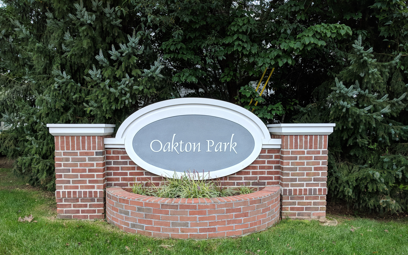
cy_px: 155
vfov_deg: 44.3
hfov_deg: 66.5
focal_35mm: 28
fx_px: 311
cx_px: 201
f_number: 2
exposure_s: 1/120
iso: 251
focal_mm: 4.67
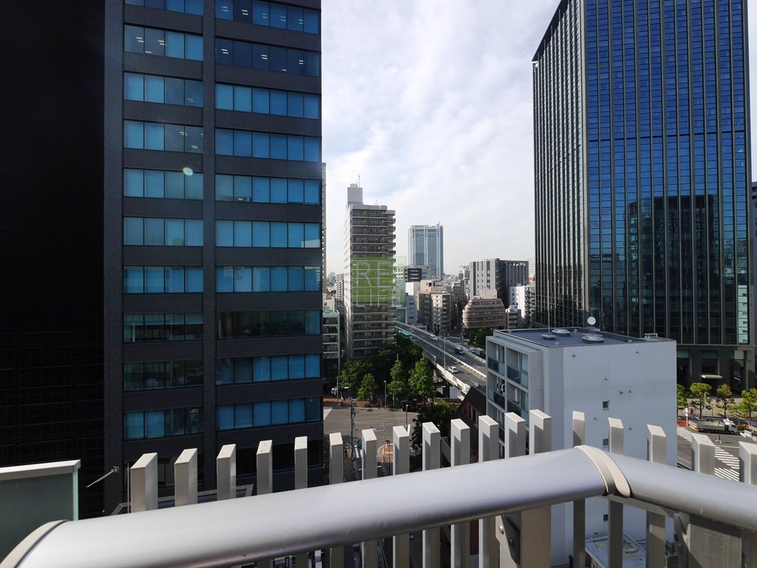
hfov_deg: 102.1
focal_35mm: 14
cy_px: 284
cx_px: 378
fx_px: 306
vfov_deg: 85.7
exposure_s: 1/320
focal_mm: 7
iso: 160
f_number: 7.1
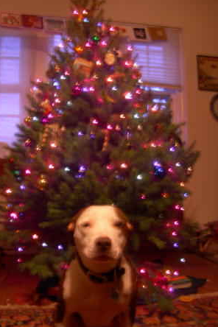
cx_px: 96
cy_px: 164
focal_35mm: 40
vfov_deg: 48.5
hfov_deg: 33.4
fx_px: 363
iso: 50
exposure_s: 1/2.7
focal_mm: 7.8
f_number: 2.8
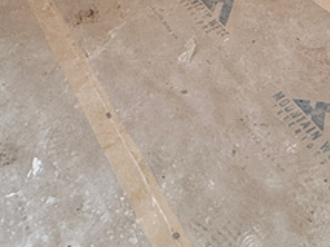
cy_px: -327
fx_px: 638
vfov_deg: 14.8
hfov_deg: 28.5
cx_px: 254
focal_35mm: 67
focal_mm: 2.22
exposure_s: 1/120
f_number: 2.2
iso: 64
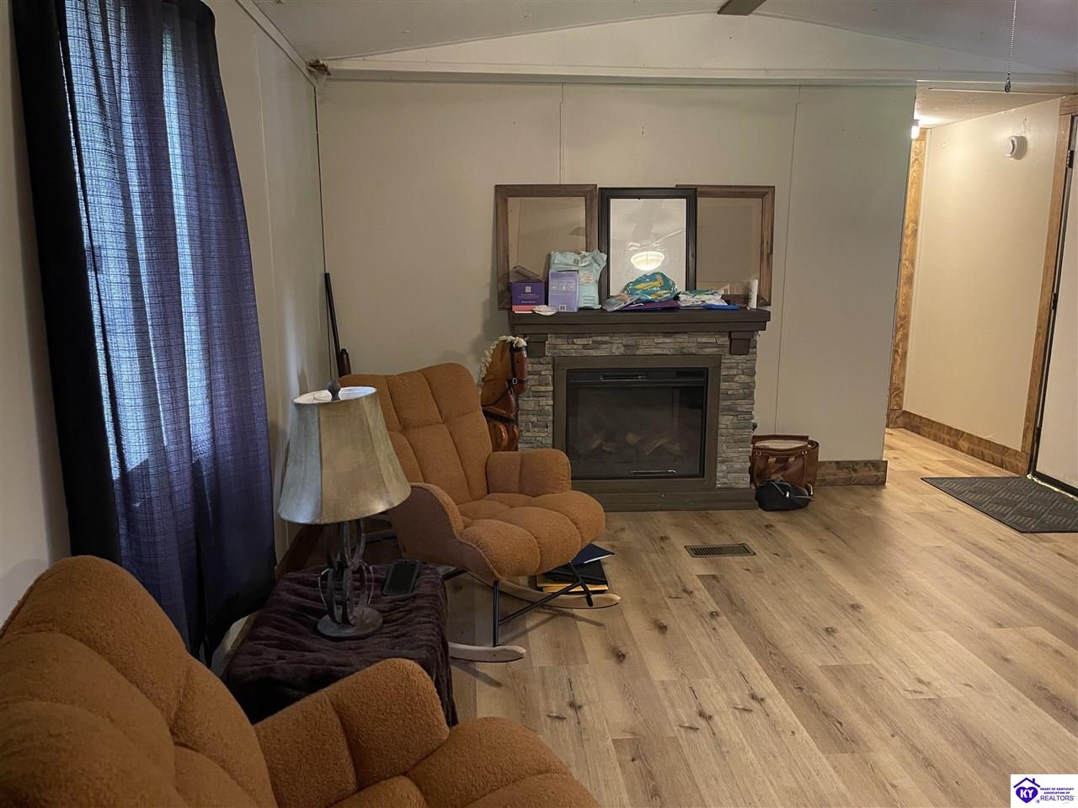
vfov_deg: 54.9
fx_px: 779
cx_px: 539
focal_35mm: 25
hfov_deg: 69.4
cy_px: 404
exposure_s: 1/30
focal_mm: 5.1
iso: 640
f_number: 1.6
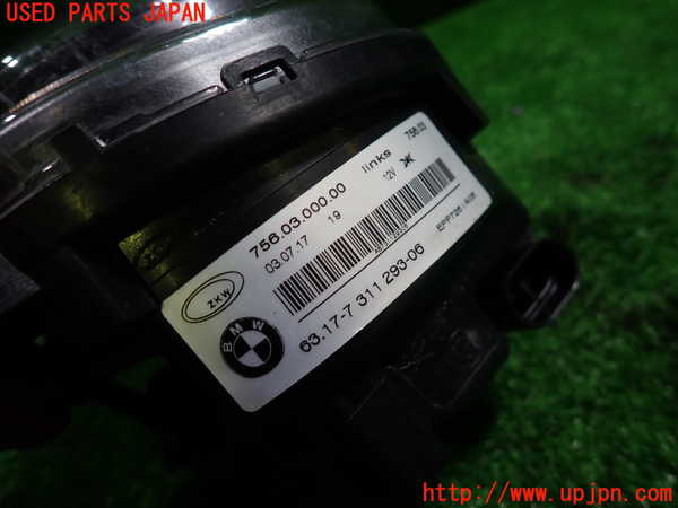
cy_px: 254
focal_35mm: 25
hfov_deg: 69.4
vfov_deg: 54.9
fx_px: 490
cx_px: 339
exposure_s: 1/60
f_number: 2
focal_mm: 4.5
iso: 200
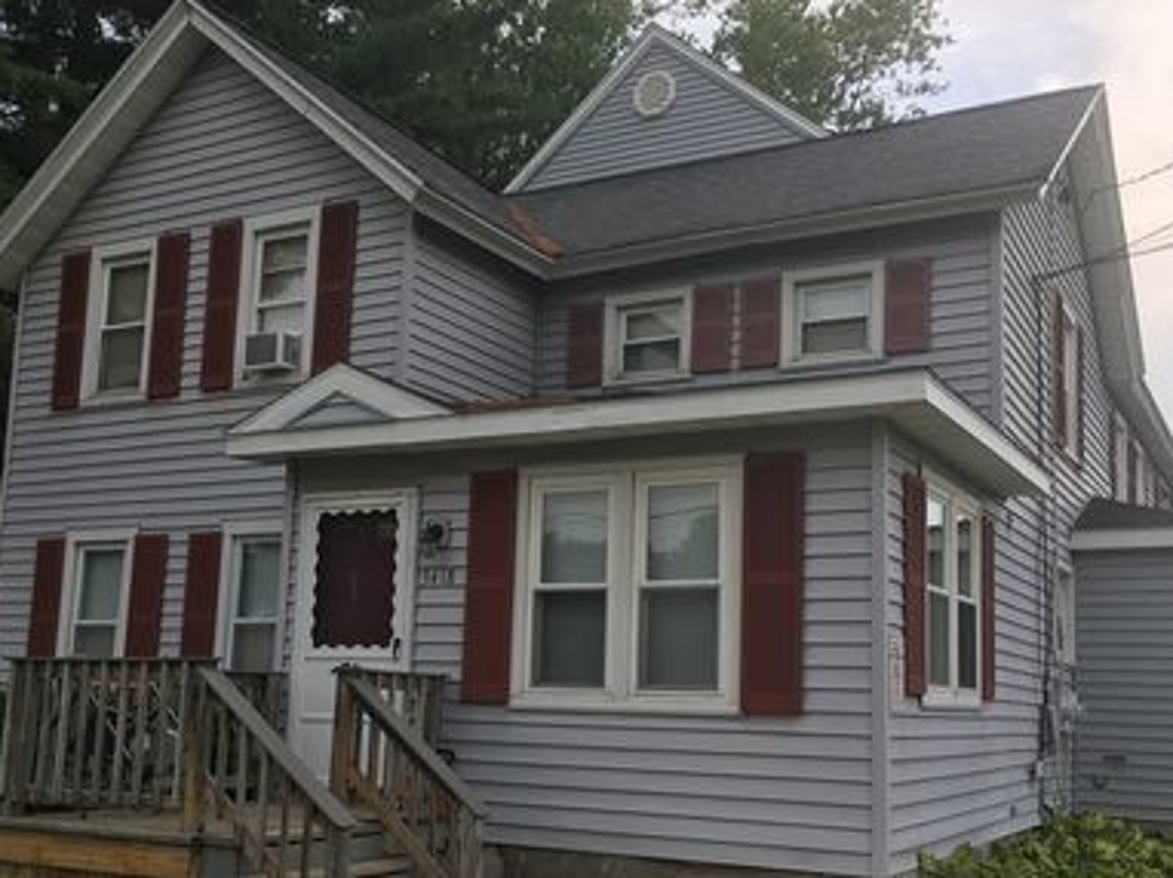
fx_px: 1287
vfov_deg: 37.6
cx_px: 608
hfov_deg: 49.0
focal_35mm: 38
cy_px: 520
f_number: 2.2
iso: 25
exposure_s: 1/481
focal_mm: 4.15
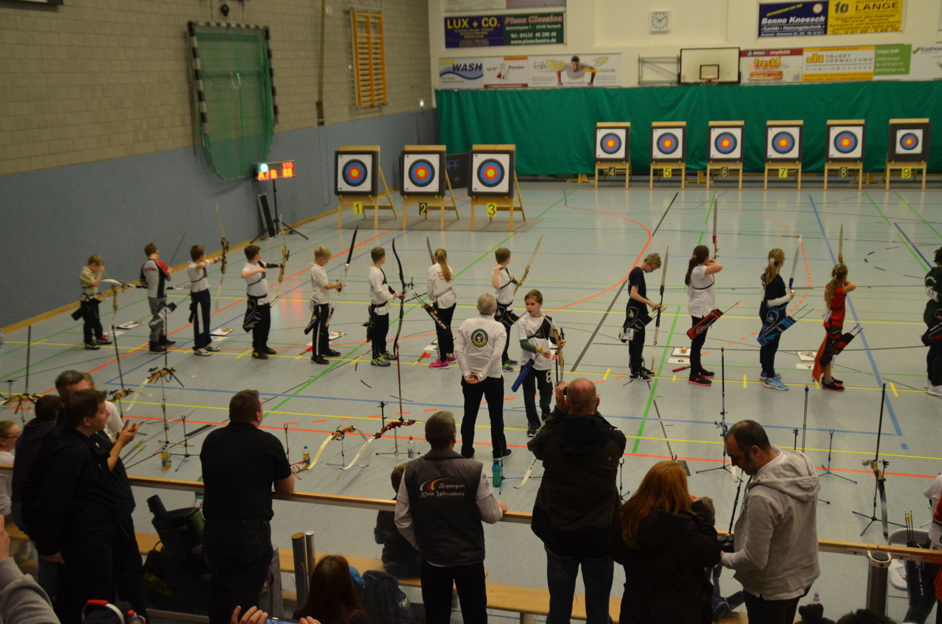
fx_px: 979
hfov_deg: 51.4
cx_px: 471
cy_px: 312
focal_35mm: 38
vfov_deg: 35.3
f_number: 4
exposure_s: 1/60
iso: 450
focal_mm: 25
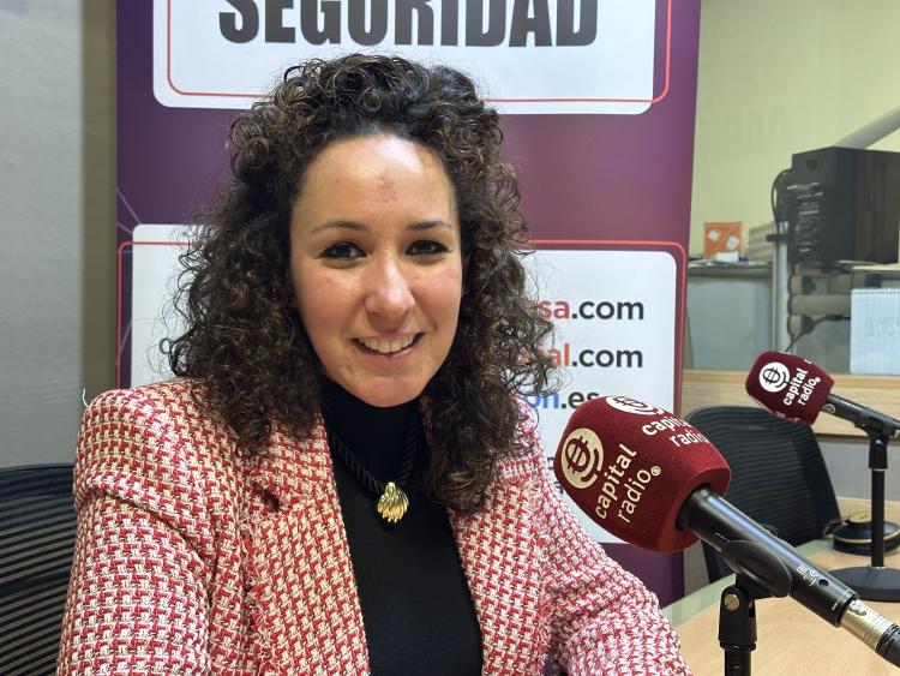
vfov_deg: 30.3
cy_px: 338
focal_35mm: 48
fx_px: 1248
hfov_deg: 39.6
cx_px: 450
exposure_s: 1/33
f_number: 1.78
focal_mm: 6.86
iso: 200
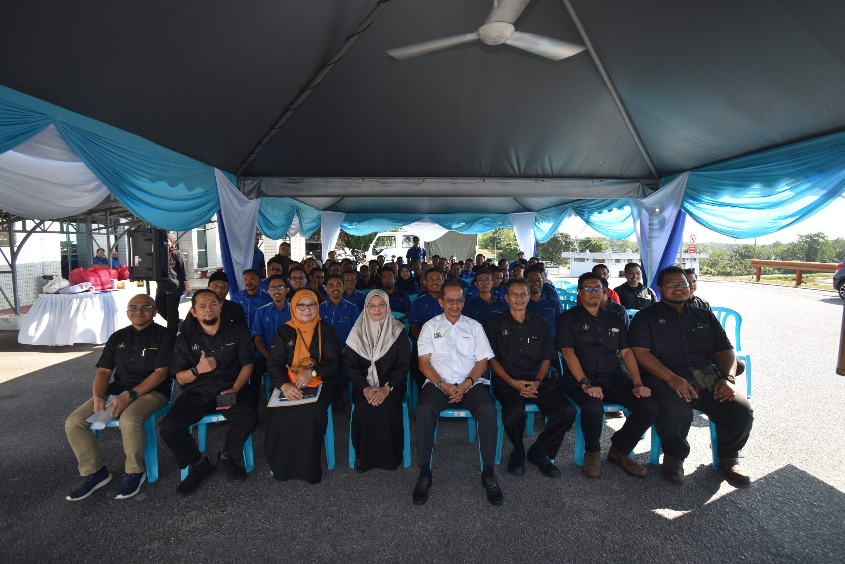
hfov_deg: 95.0
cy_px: 282
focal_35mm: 16
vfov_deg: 72.1
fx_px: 387
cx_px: 422
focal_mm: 11
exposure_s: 1/125
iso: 110
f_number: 5.6
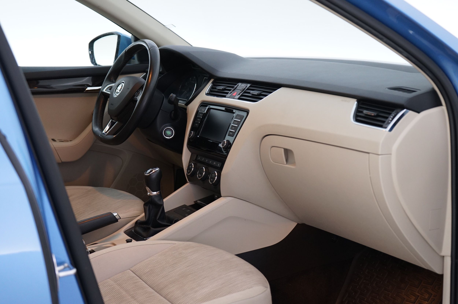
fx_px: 699
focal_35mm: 55
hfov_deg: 36.3
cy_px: 152
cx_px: 229
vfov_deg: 24.6
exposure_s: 1/10
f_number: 5
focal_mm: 55
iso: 1250
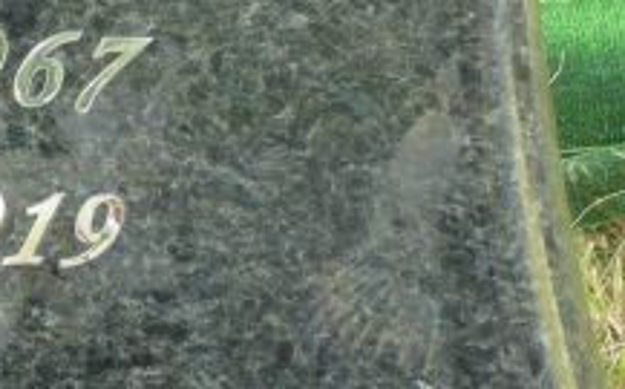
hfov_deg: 10.6
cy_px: -115
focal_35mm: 191
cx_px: -291
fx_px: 3249
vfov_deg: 6.8
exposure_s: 1/40
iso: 100
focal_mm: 9.1
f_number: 3.6
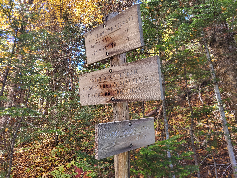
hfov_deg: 67.3
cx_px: 118
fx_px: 178
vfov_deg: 53.1
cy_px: 89
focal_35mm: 26
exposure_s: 1/120
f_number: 1.8
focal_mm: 5.4
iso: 64
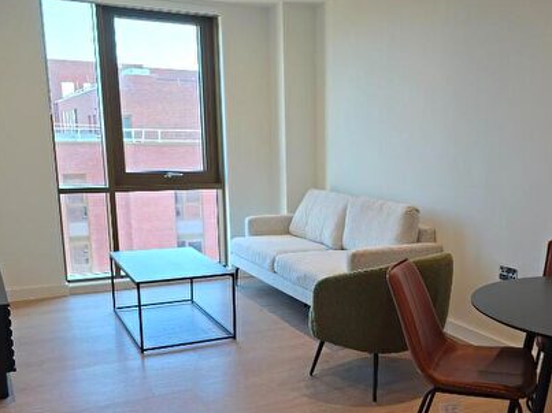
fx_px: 638
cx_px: 364
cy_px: 281
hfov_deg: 46.1
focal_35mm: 40
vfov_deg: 35.5
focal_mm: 6.3
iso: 50
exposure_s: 1/100
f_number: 1.7
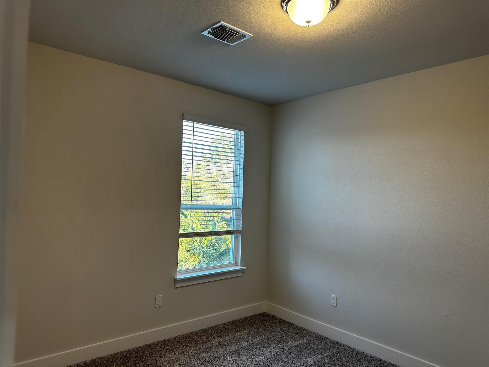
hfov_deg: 71.6
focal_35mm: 24
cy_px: 184
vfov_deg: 56.8
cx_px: 244
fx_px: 339
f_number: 1.78
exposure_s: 1/120
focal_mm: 6.86
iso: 160
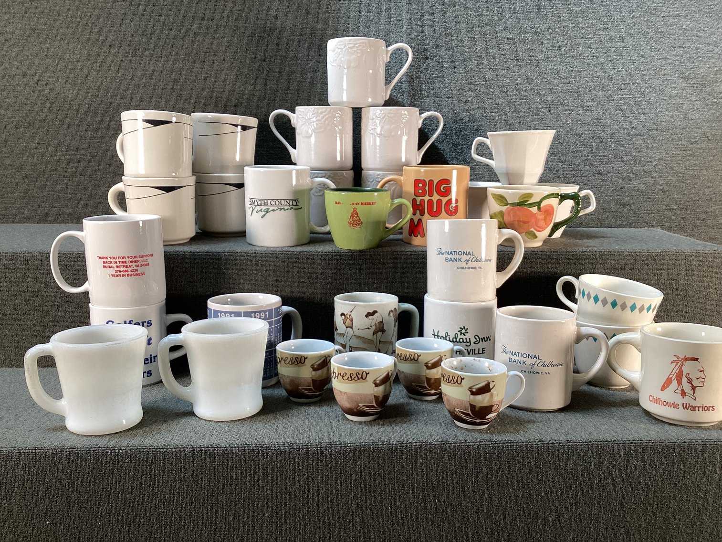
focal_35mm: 31
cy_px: 271
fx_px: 647
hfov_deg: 58.3
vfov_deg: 45.4
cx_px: 361
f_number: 2.4
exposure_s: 1/50
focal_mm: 3.3
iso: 50
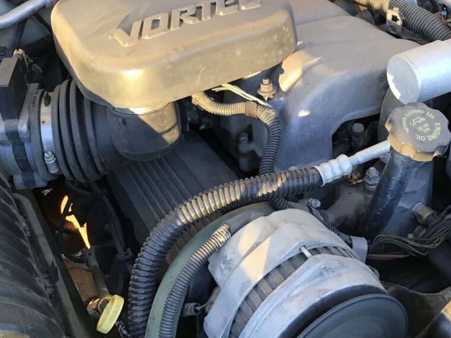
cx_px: 271
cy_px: 101
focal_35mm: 48
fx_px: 625
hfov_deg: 39.5
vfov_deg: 30.0
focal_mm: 3.3
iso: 32
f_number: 2.4
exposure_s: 1/30
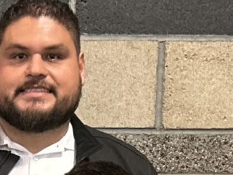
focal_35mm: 197
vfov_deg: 7.1
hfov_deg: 9.8
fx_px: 1325
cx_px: -107
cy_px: 416
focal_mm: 5.7
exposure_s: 1/40
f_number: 1.5
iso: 500
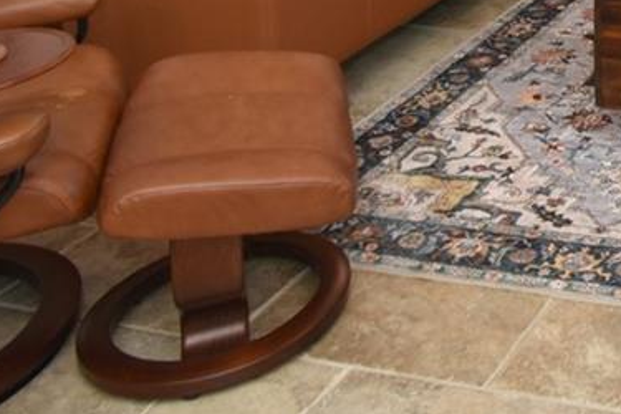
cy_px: -379
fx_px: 1104
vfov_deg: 16.7
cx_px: 891
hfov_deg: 25.2
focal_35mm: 64
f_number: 4
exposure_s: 1/60
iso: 320
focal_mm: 10
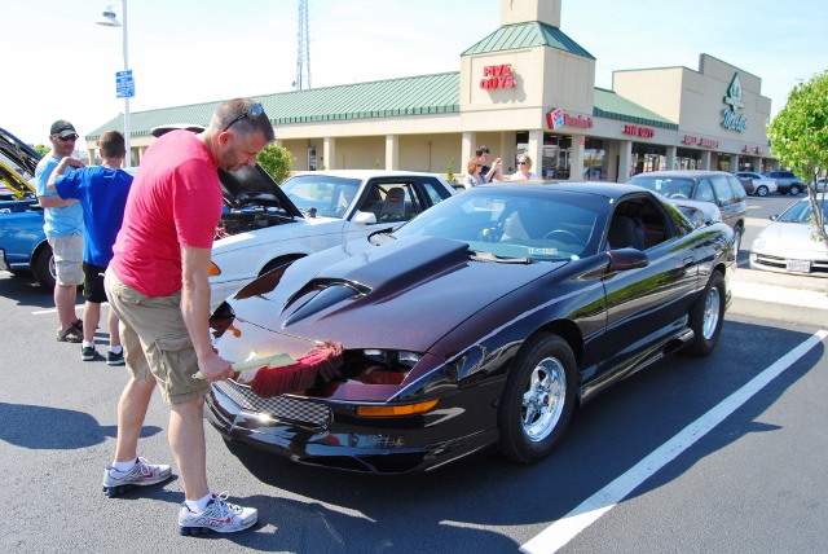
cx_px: 414
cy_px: 277
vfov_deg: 48.0
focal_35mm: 27
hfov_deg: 67.3
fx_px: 622
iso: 200
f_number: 8
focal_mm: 18
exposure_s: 1/250
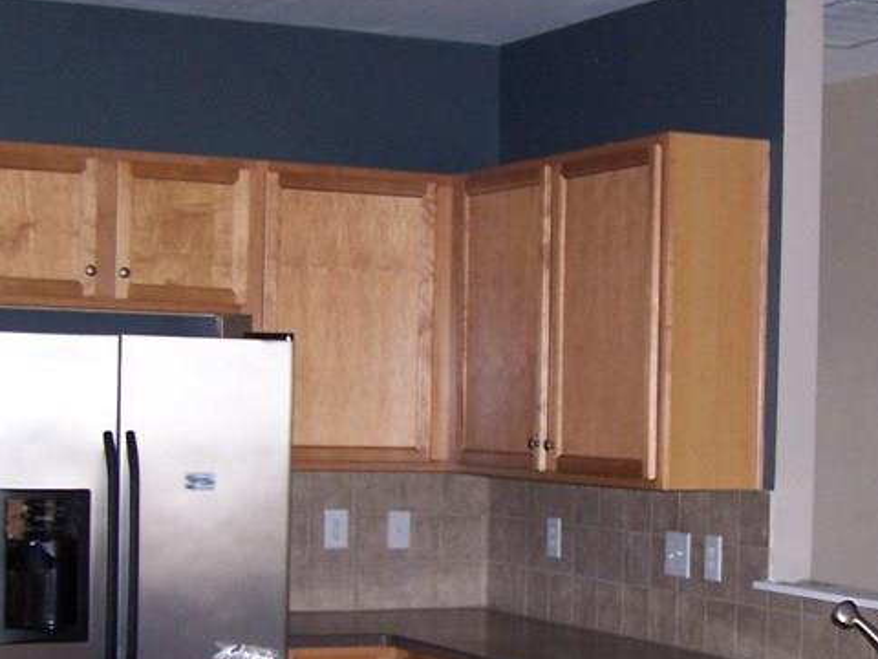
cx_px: 554
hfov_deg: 24.1
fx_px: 2054
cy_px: 474
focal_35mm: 81
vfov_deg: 18.1
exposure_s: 1/60
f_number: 2.8
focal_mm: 6.3
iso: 140
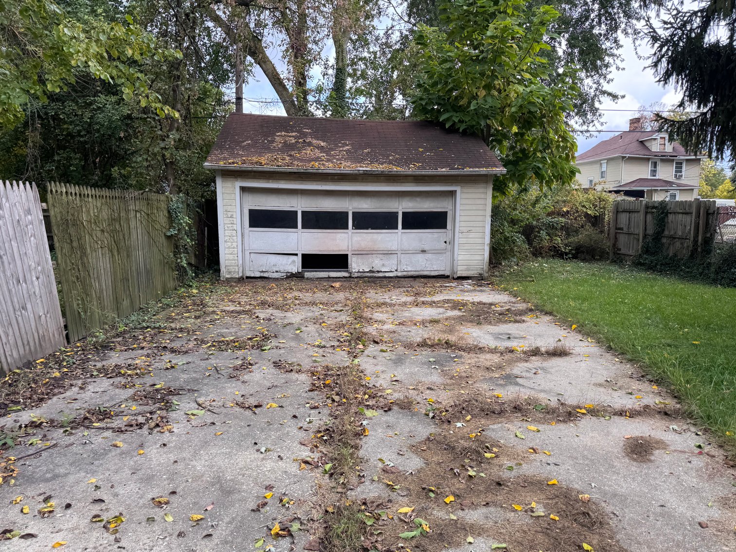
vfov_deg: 56.8
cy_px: 276
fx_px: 510
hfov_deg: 71.6
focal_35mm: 24
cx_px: 368
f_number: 1.78
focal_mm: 6.76
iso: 80
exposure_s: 1/356
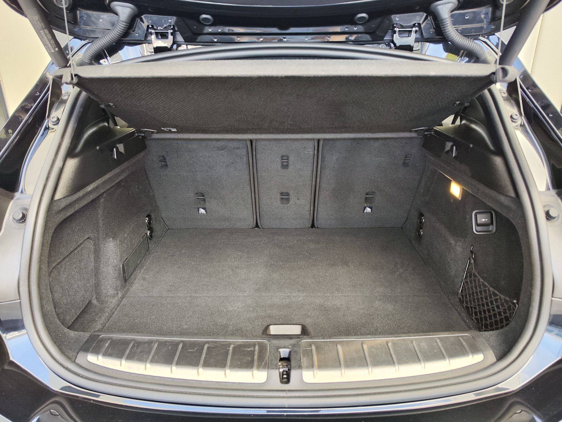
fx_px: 373
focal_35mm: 23
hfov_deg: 73.9
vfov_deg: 58.9
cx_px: 281
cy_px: 211
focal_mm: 7.01
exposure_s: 1/100
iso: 139
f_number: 1.69
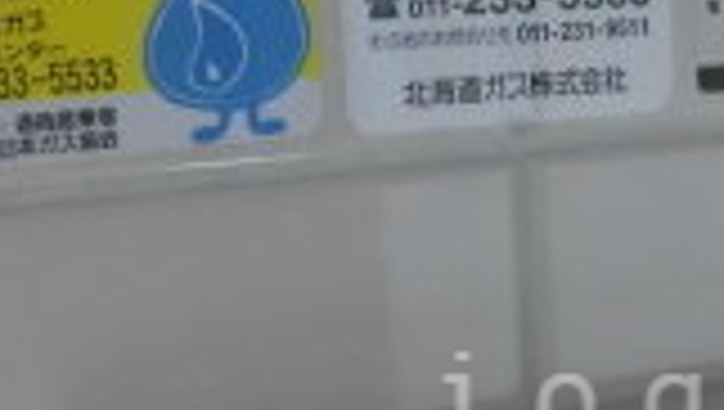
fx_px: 1999
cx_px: 742
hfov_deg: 19.8
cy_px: 405
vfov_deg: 11.6
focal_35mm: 104
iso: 250
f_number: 3.1
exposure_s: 1/40
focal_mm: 4.3
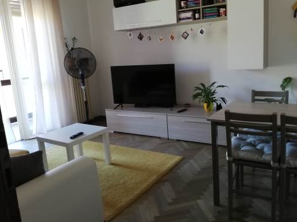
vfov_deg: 46.7
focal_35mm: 30
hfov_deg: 59.8
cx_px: 168
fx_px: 257
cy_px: 97
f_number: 2.2
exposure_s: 1/33.3
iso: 200
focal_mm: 3.81
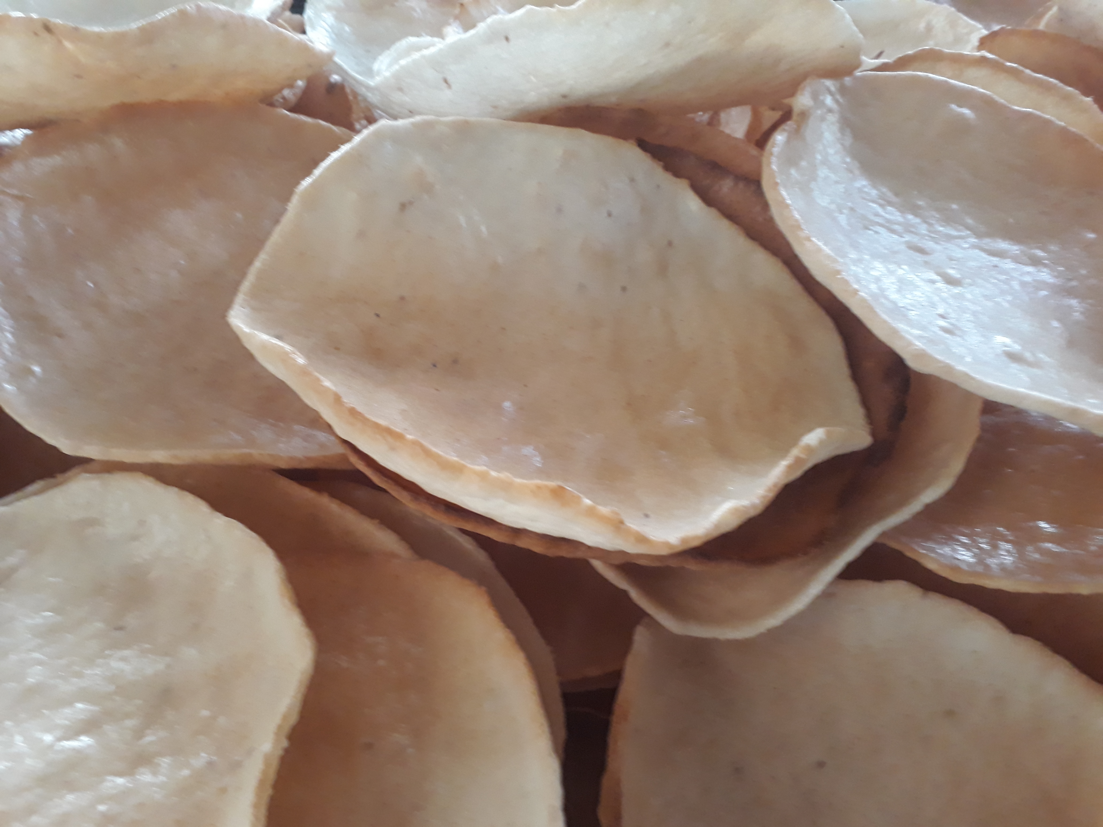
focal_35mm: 27
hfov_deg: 65.3
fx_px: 860
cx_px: 552
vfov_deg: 51.4
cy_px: 414
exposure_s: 1/17
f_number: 1.9
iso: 320
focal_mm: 3.6
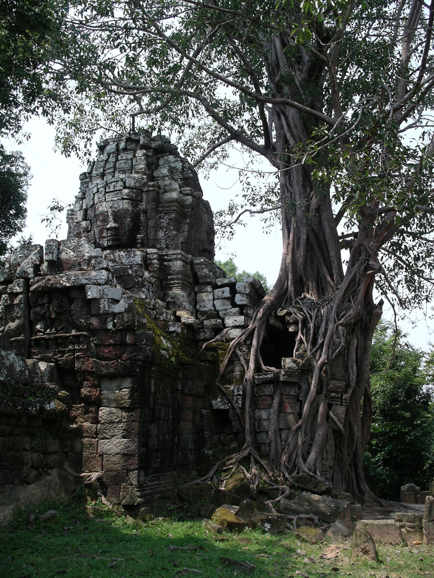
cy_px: 289
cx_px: 217
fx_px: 619
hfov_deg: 38.7
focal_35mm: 37
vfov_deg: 50.1
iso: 64
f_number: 4.3
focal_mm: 7.8
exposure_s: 1/320
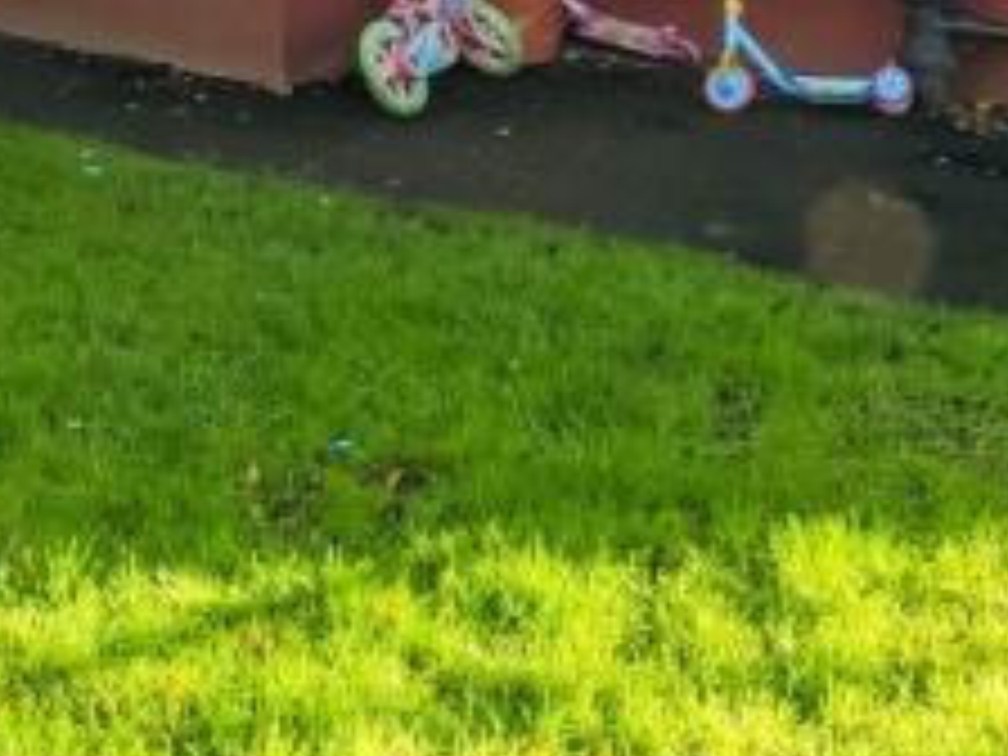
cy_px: -436
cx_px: 184
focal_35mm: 64
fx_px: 1864
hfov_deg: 29.5
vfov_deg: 19.4
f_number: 5.6
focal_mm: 7
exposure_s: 1/50
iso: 200
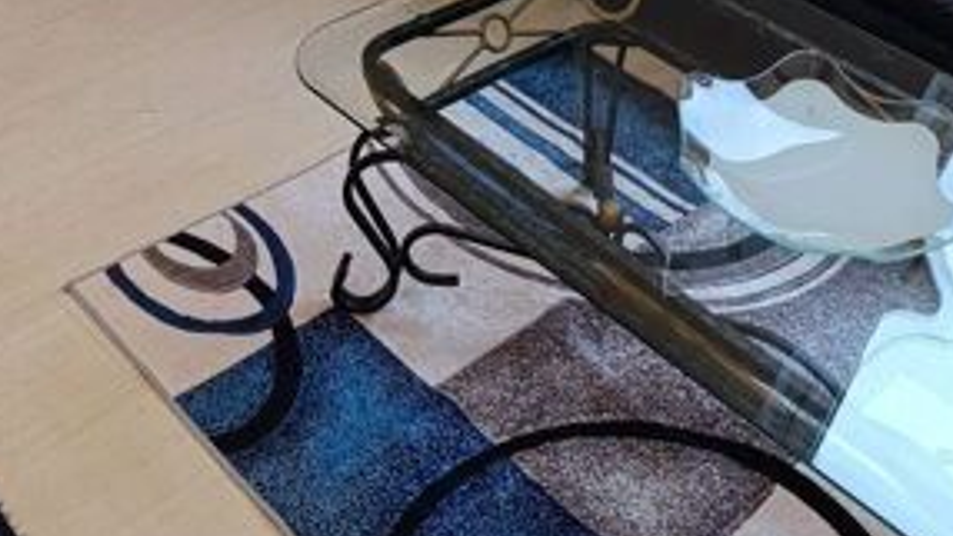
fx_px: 1415
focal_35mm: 56
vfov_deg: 18.6
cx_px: 510
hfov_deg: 37.2
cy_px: -305
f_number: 1.6
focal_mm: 6.14
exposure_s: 1/100
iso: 1250
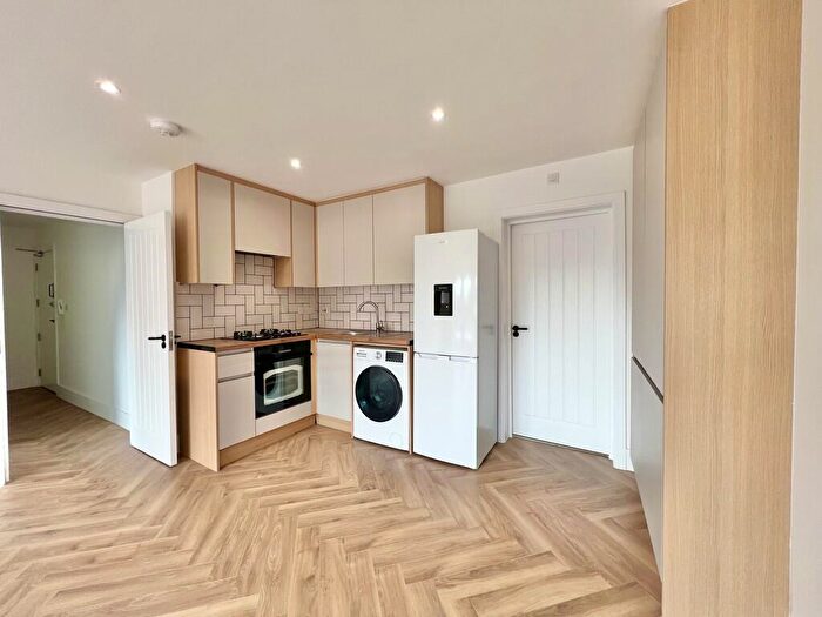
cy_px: 308
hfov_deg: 106.2
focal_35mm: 13
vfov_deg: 89.9
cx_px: 411
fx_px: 309
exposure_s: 1/100
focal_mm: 1.57
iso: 64
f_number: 1.8
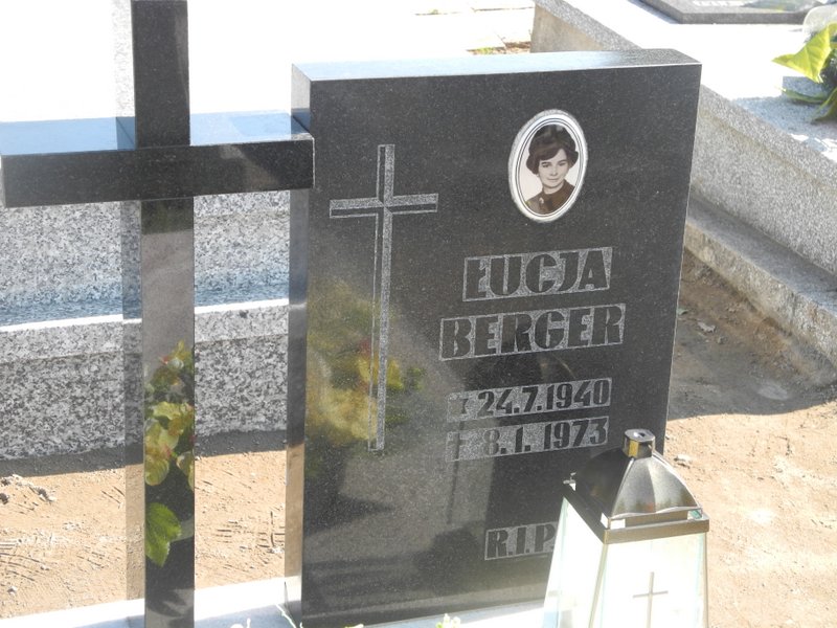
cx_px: 418
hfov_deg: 25.7
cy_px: 314
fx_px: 1838
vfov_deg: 19.4
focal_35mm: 76
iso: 100
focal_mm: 16.3
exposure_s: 1/160
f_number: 4
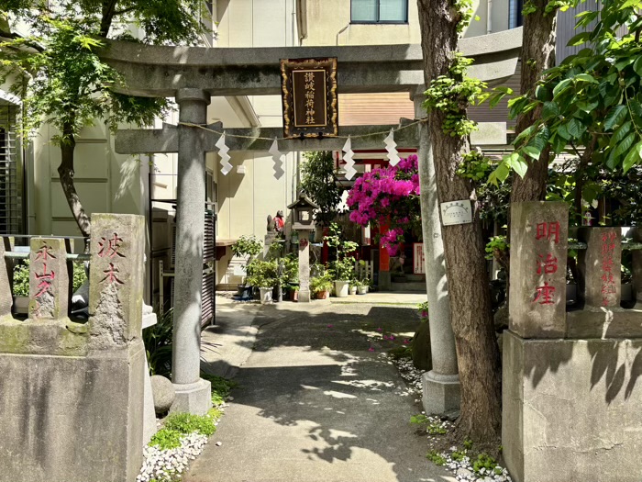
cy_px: 241
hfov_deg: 67.3
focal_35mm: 26
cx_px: 321
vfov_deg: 53.1
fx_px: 482
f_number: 1.6
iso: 50
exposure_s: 1/1220
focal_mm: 5.96
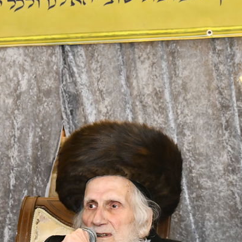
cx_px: 121
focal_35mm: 118
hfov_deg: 14.8
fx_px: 933
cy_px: 105
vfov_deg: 14.8
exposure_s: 1/125
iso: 2500
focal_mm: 40
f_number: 5.6
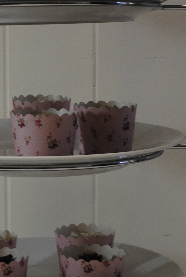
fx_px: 927
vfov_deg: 17.0
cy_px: 146
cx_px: 42
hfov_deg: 11.4
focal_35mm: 120
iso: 200
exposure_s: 1/40
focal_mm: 32
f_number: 4.8
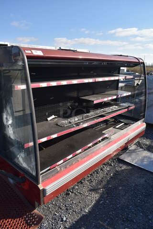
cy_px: 114
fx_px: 172
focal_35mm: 27
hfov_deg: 48.0
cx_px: 76
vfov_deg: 67.4
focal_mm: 18
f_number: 8
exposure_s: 1/250
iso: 110
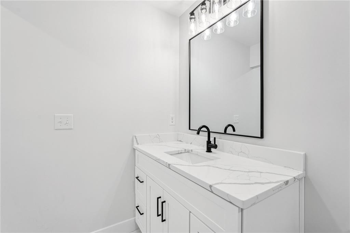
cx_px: 175
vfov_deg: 72.0
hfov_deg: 95.0
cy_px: 116
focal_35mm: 16
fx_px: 160
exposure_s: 1/50
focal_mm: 16.5
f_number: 8
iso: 800
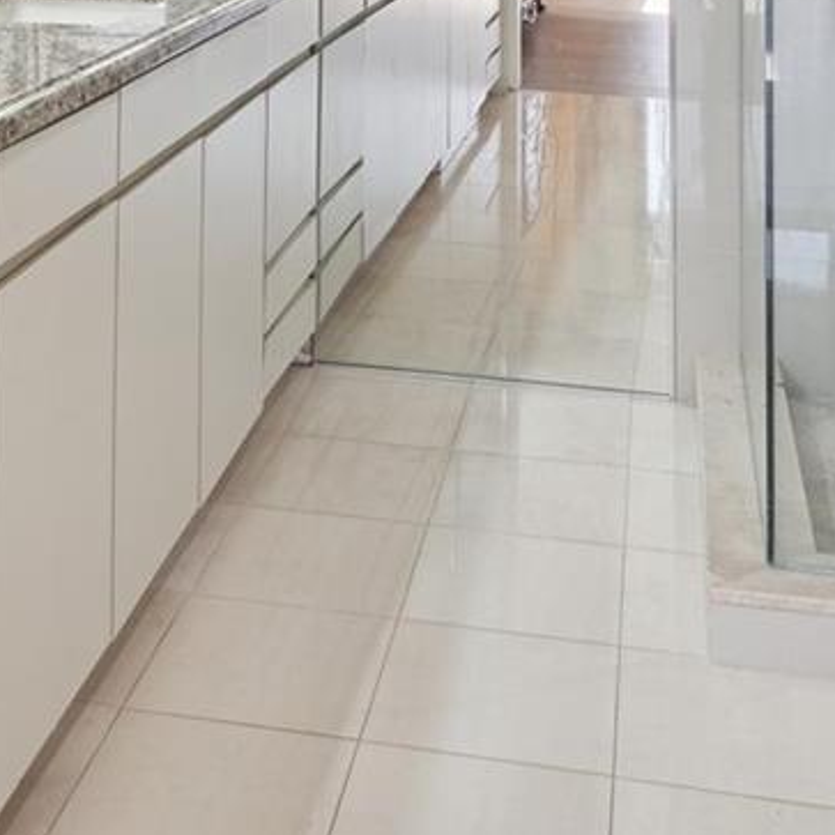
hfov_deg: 28.4
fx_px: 1637
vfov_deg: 25.3
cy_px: -206
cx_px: 283
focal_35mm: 60
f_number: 8
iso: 250
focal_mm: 16
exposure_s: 1/50
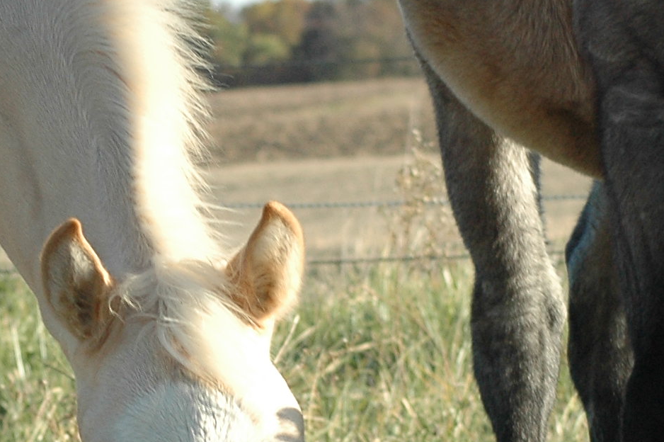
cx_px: 236
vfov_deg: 3.2
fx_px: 7981
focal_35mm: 433
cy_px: 523
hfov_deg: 4.8
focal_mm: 90
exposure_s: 1/400
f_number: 7.1
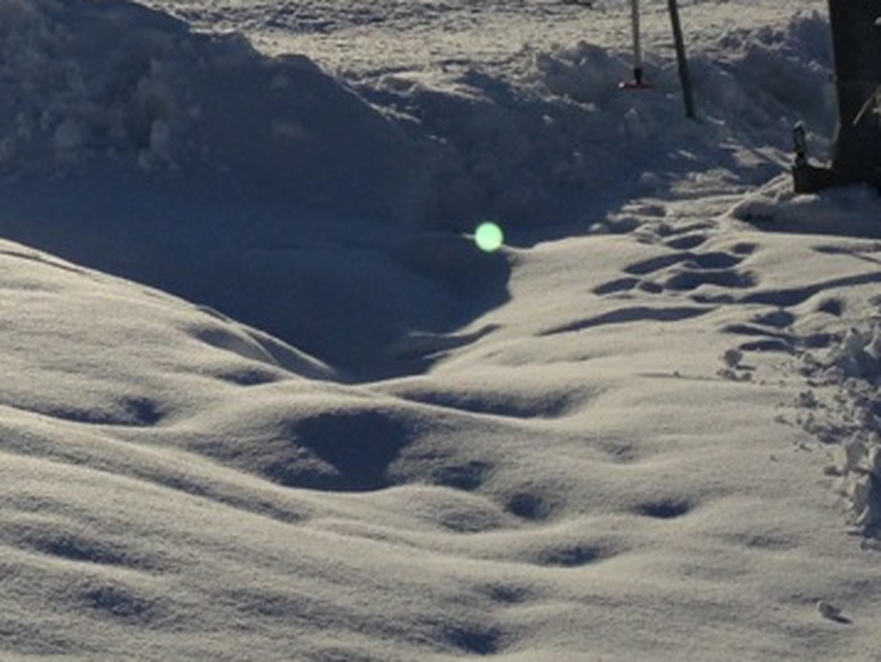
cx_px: 111
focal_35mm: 111
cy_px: -289
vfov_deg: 12.7
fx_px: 2826
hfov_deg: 17.5
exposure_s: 1/6024
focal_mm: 4.13
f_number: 2.4
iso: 50
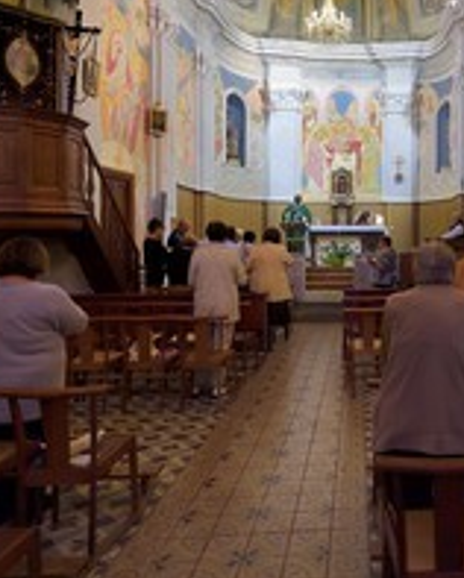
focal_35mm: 28
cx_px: 432
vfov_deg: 61.0
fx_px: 480
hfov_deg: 45.8
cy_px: 202
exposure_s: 1/25
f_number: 5
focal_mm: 14
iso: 1600
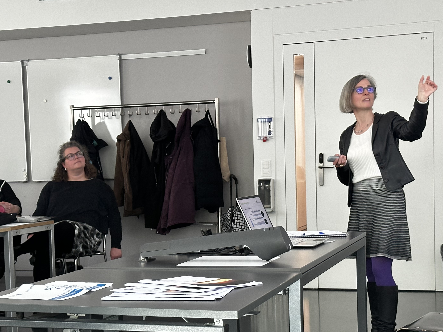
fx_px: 896
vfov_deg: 20.9
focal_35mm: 70
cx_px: 187
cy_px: 219
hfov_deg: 27.7
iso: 250
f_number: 1.78
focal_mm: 6.86
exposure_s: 1/40
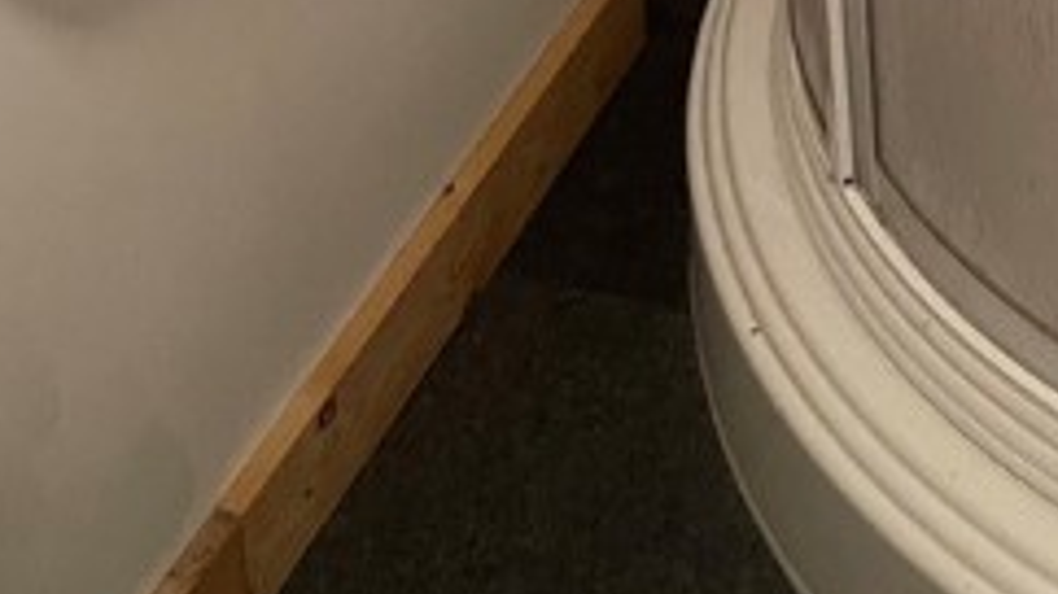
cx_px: 979
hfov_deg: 23.0
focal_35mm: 90
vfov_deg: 10.9
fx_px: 2524
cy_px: -943
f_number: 1.6
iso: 400
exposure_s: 1/40
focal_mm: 5.1
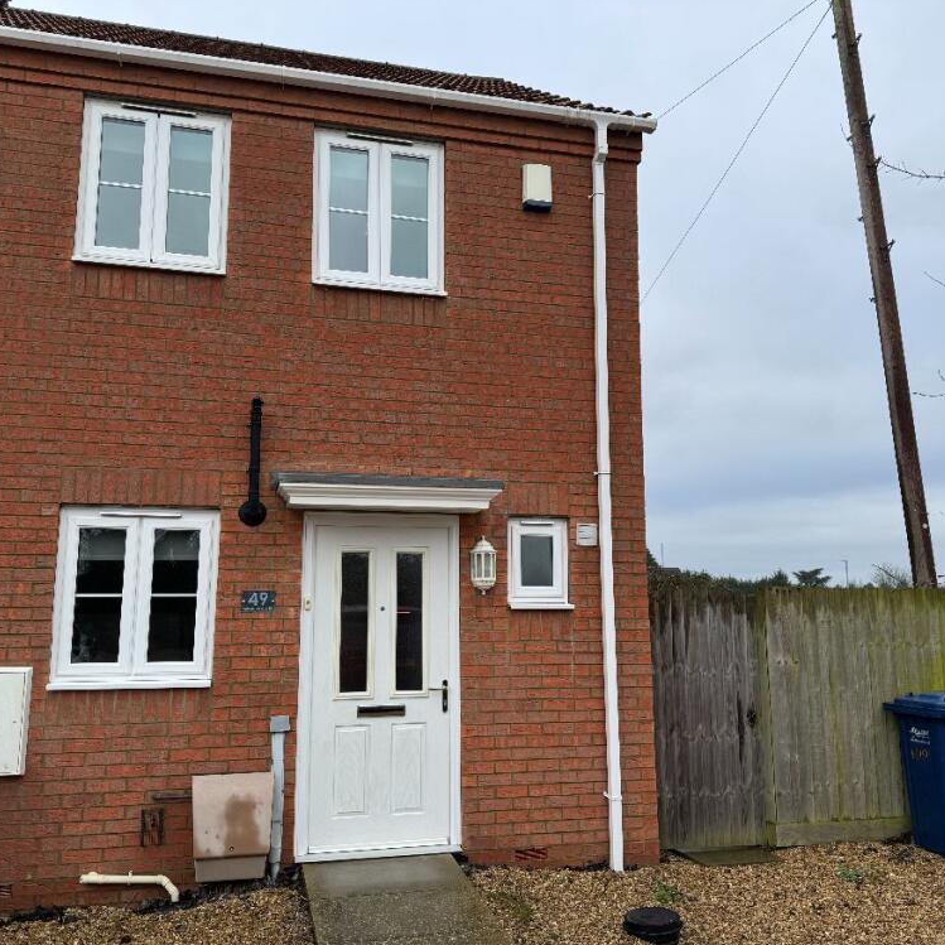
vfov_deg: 55.6
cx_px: 467
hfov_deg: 55.6
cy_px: 481
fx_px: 896
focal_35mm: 29
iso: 80
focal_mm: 6.76
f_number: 1.78
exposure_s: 1/1524
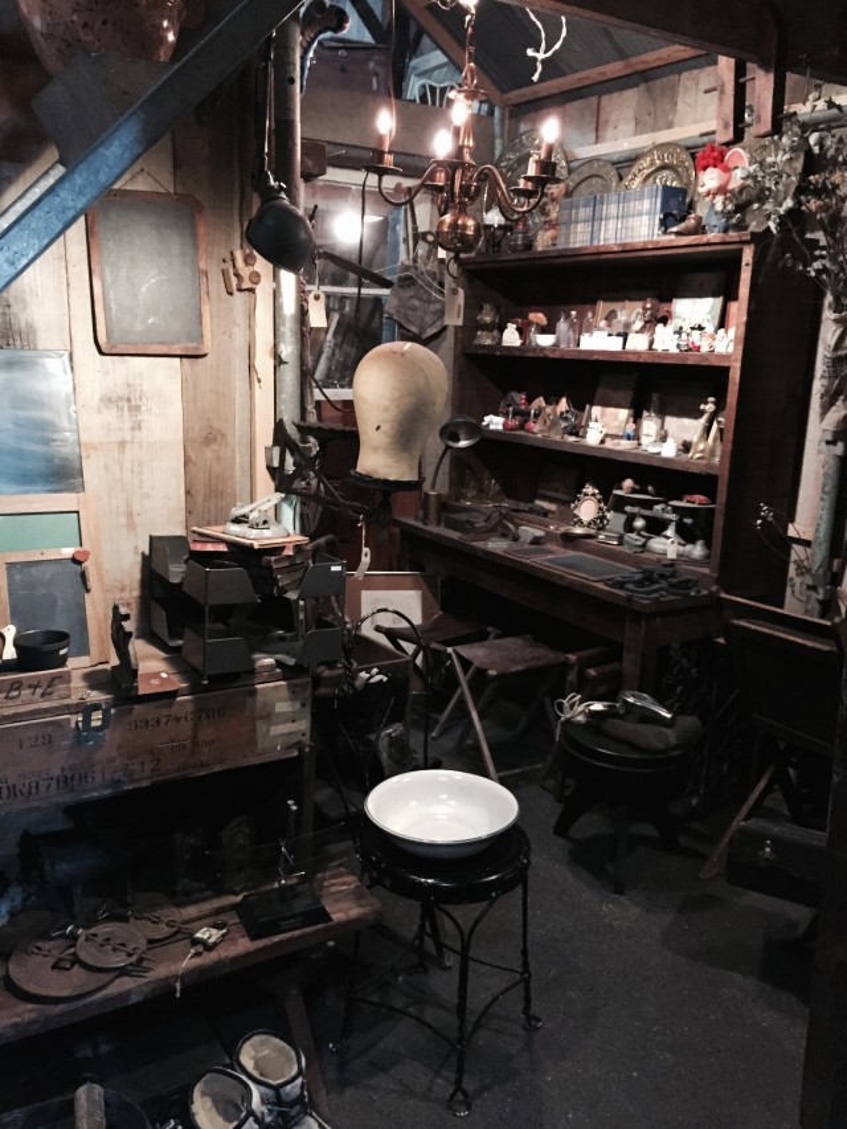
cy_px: 564
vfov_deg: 61.7
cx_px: 424
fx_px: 946
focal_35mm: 29
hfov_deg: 48.2
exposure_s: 1/15
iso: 400
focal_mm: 4.15
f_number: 2.2
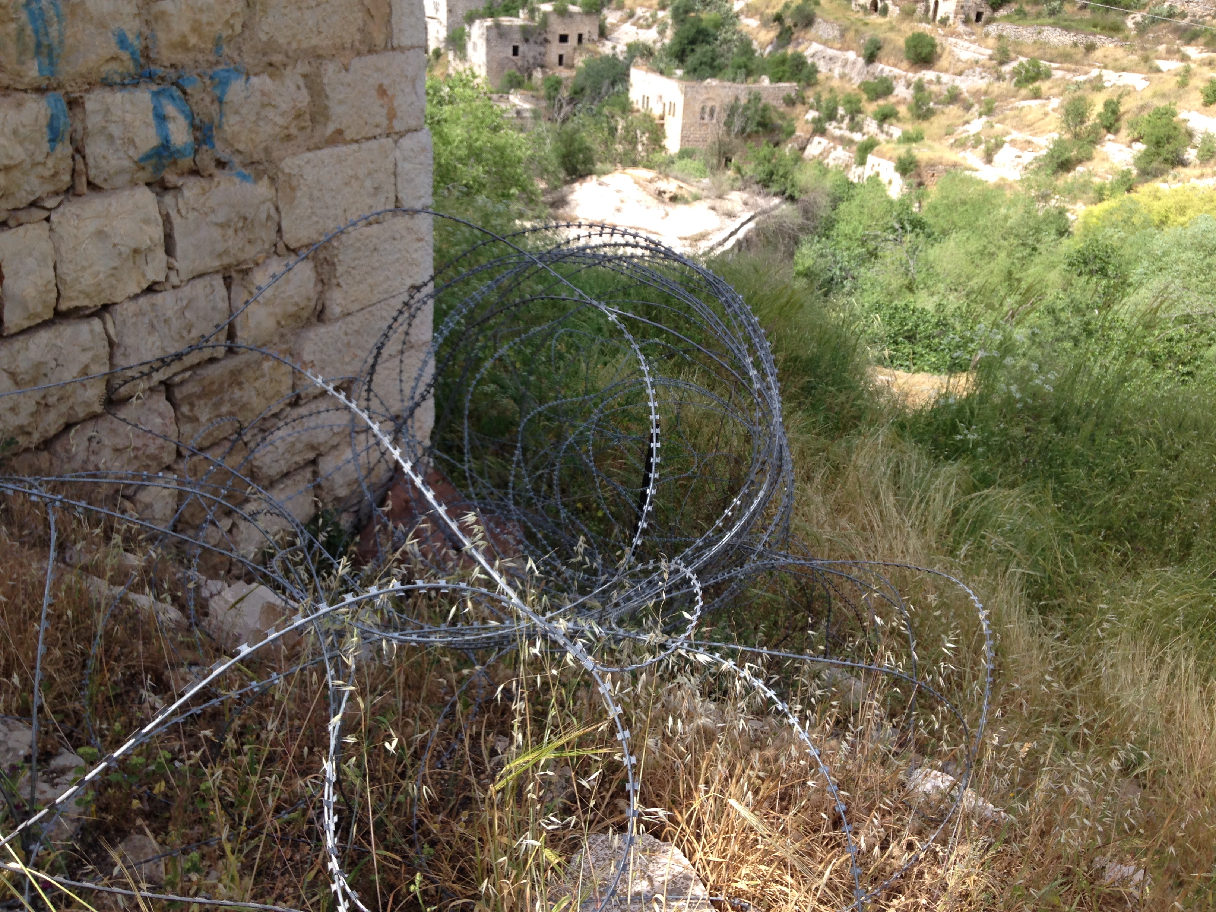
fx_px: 1159
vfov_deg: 42.9
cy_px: 456
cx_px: 608
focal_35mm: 33
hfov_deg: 55.4
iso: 50
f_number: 2.4
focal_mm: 4.12
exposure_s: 1/583
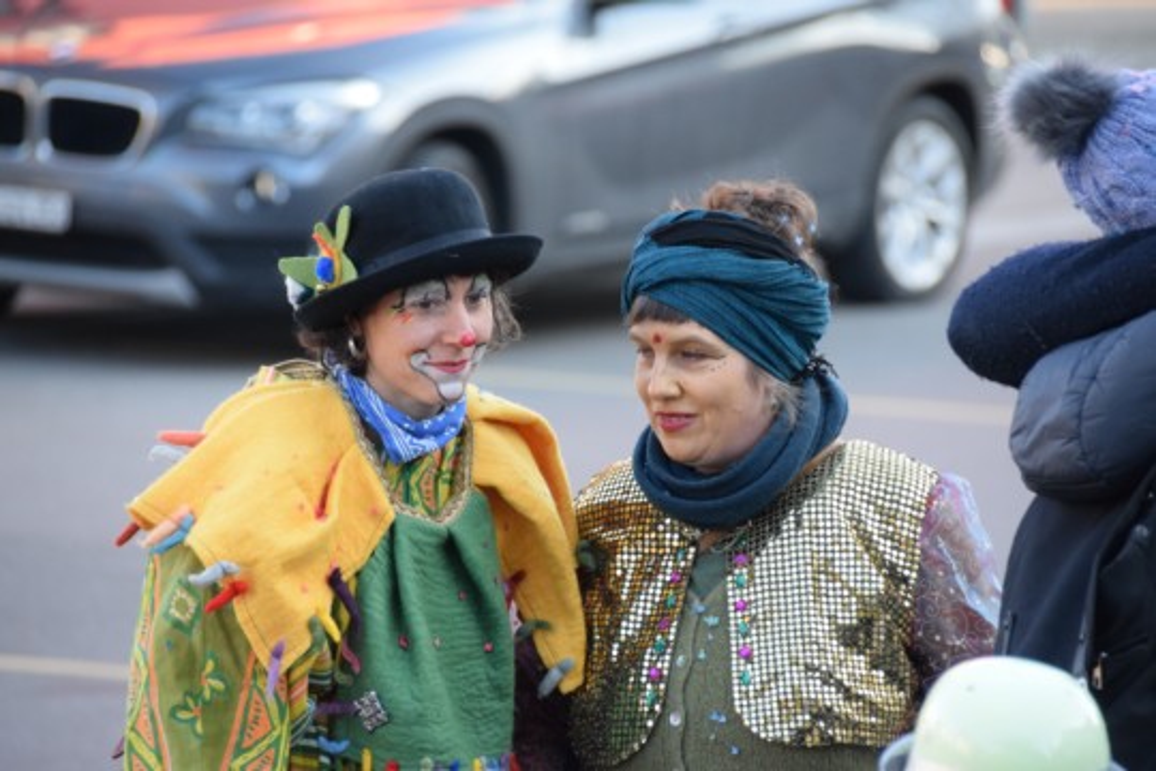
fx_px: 11077
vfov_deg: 4.0
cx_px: 578
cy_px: 386
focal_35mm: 345
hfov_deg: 6.0
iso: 2500
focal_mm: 230
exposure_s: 1/500
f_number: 5.6
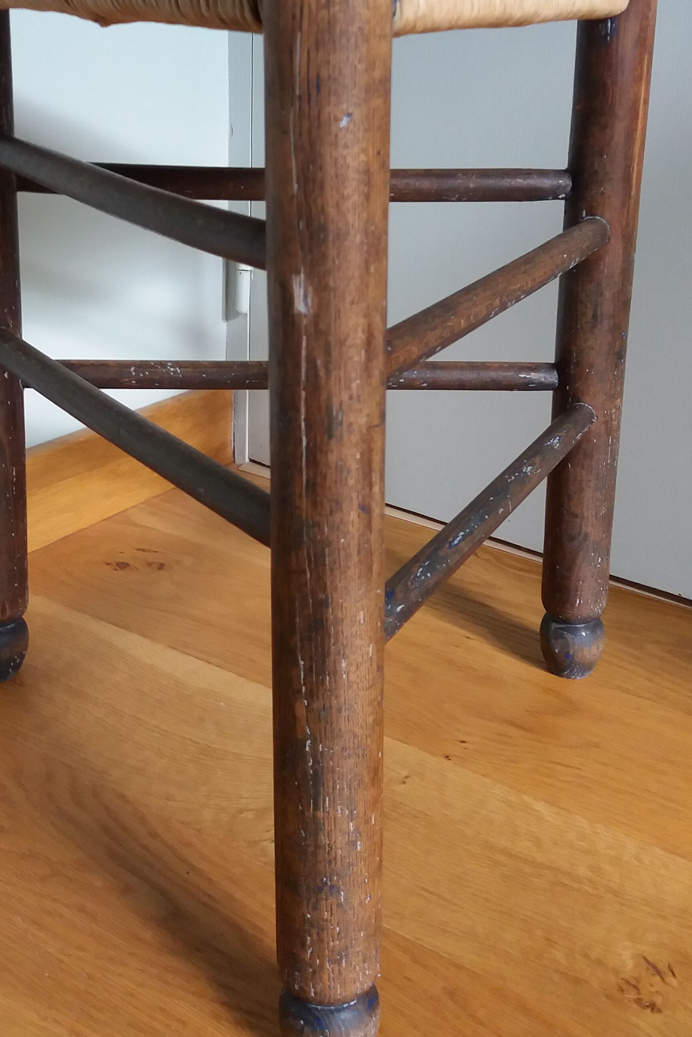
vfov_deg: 42.4
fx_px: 1326
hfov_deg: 29.2
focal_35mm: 46
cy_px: 383
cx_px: 311
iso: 160
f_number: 1.9
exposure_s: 1/17
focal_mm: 3.7
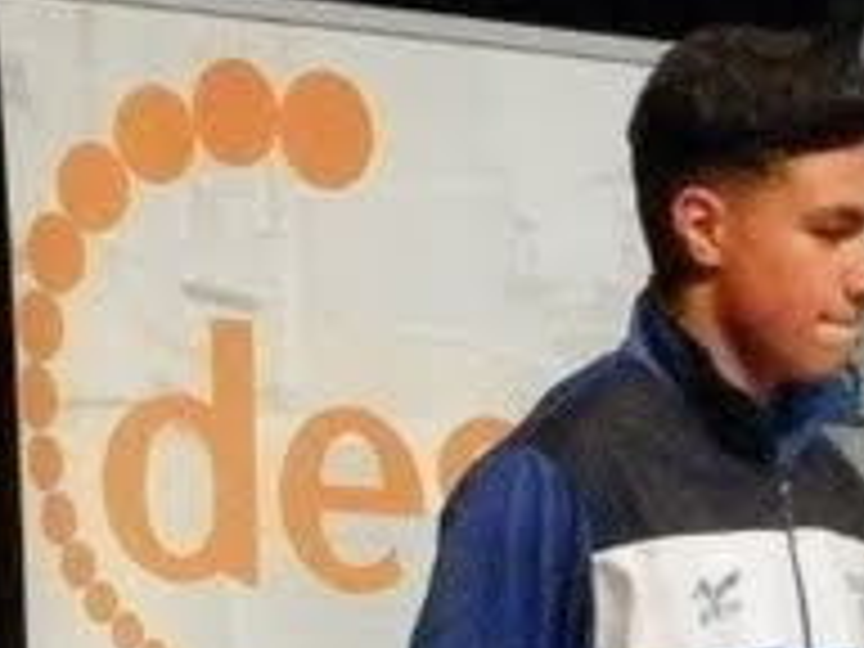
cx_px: 1944
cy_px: 1282
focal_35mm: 363
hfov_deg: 5.3
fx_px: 9060
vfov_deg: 4.1
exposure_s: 1/125
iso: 1600
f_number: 4
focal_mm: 12.2
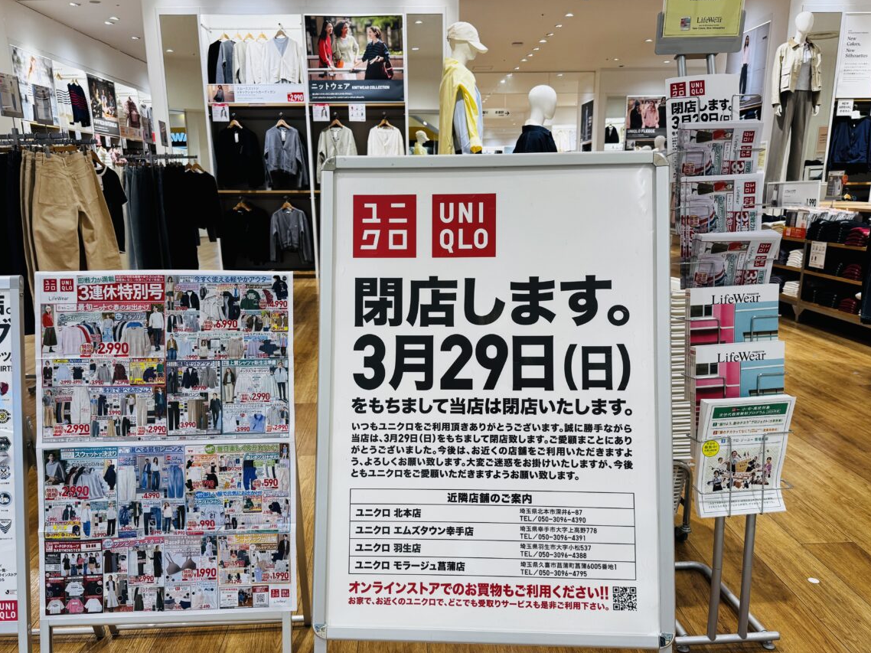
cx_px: 421
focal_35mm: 27
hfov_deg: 65.3
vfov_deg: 51.2
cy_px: 362
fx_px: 679
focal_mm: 6.76
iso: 80
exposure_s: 1/100
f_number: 1.78
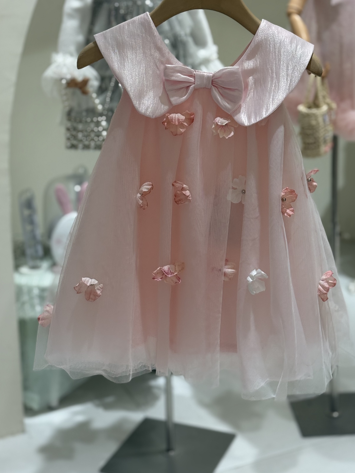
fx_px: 820
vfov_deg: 32.1
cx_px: 199
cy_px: 181
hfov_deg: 24.4
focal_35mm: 60
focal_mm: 6.76
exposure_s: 1/663
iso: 64
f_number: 1.78
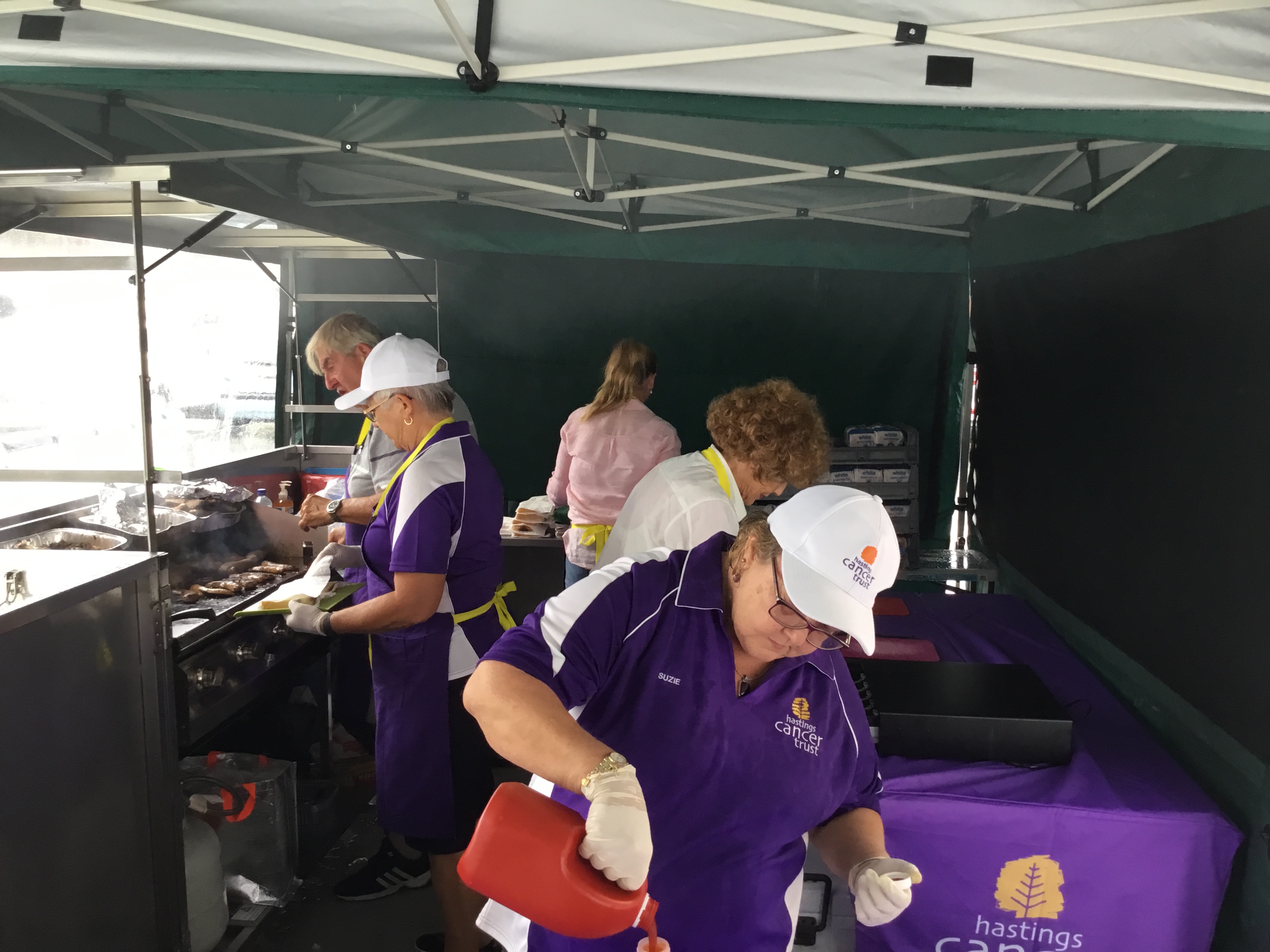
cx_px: 635
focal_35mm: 31
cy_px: 476
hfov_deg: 58.4
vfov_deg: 45.4
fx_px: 1137
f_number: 2.4
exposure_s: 1/33
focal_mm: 3.3
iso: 80
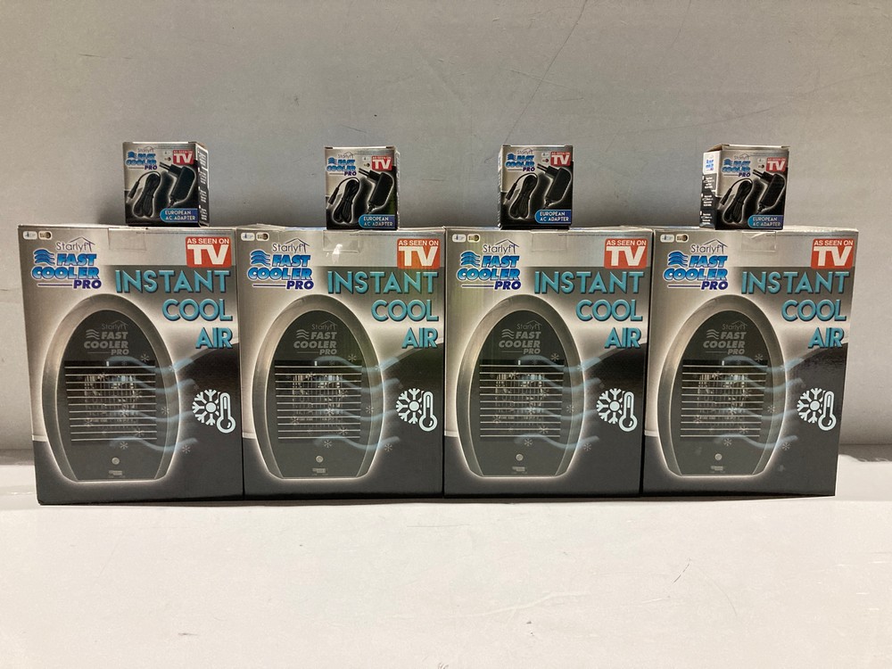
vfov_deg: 49.7
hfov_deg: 63.4
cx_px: 446
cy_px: 334
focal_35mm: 28
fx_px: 722
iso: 320
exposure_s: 1/52
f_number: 1.8
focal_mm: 3.99
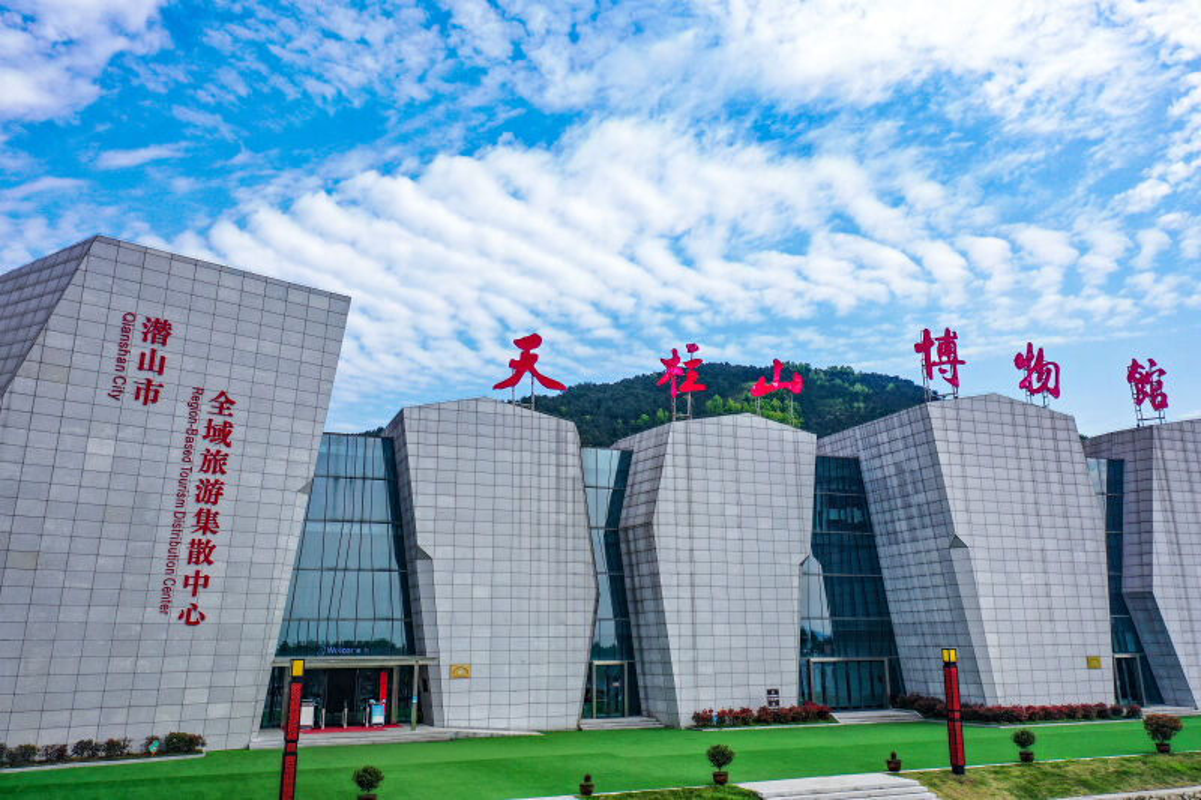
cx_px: 600
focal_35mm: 28
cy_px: 400
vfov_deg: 46.4
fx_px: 934
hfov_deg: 65.5
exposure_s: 1/1250
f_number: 2.8
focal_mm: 10.26
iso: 100
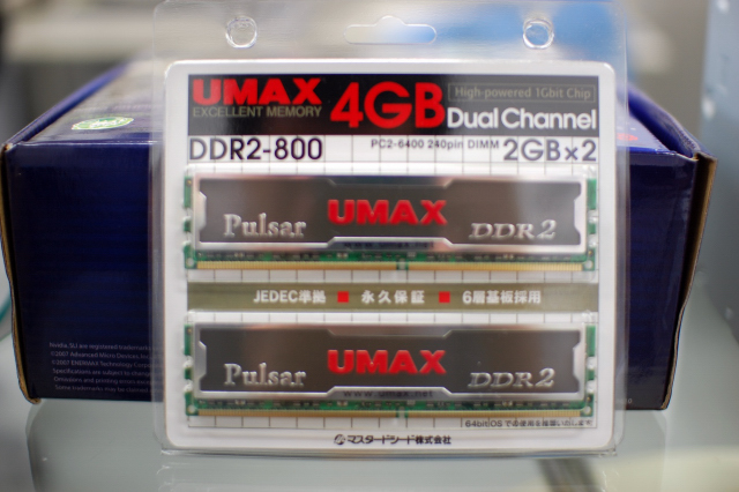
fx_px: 923
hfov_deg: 43.6
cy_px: 246
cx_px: 370
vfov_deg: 29.8
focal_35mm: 45
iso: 200
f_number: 1.4
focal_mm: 30
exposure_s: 1/100
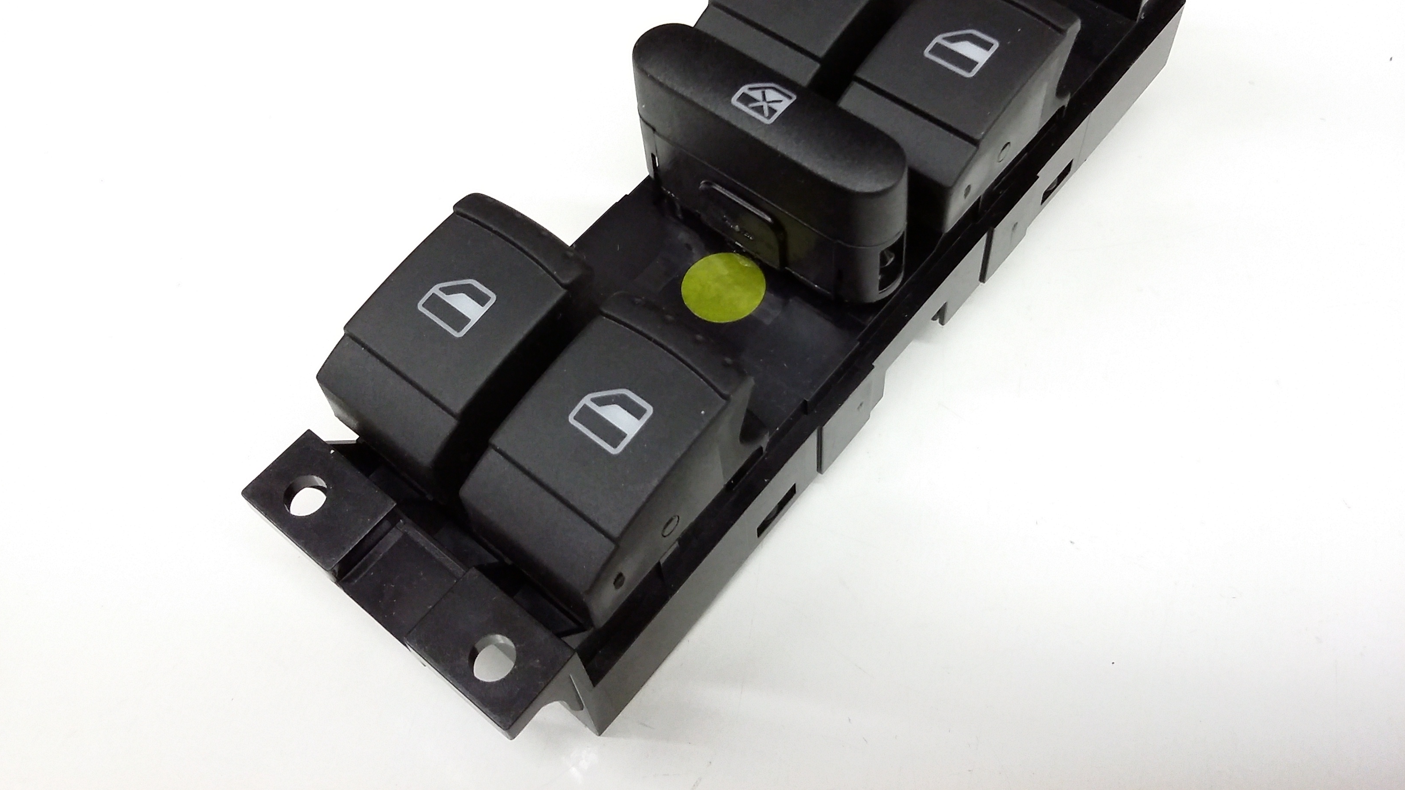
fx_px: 1304
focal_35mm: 35
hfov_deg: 56.6
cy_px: 267
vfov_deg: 33.4
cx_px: 702
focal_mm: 3.4
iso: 250
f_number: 2.4
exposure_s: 1/15
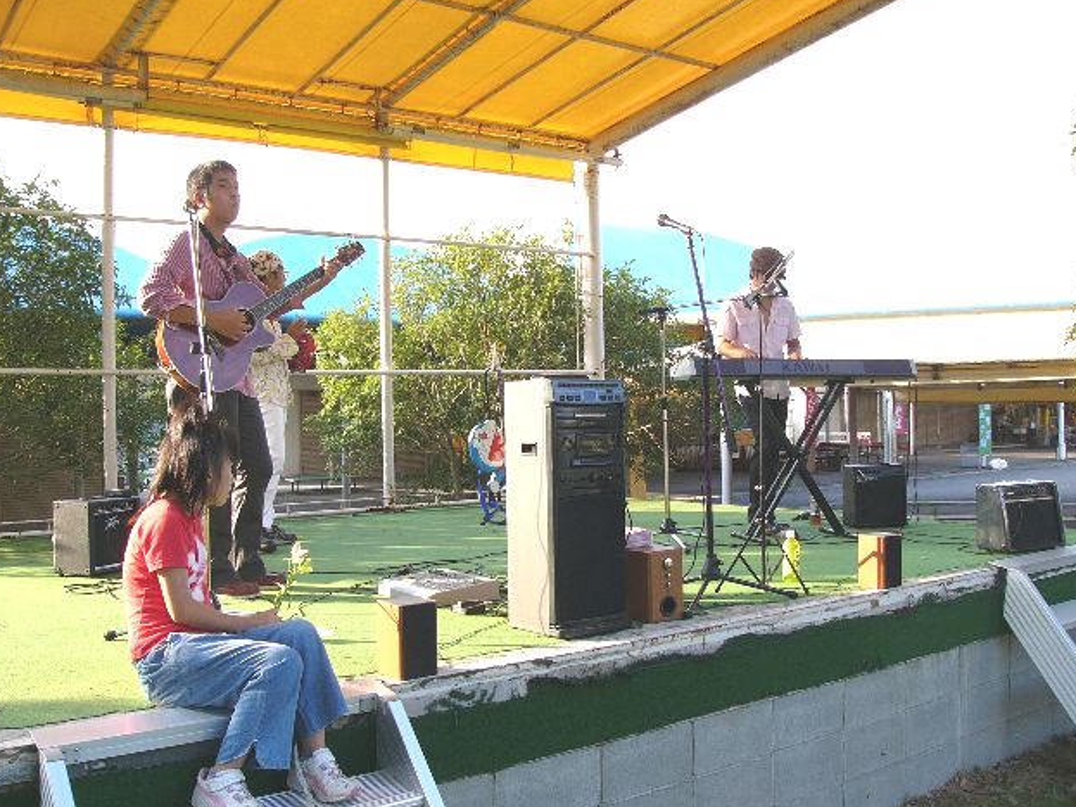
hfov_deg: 50.1
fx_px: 1150
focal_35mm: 37
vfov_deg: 38.7
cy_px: 397
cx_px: 532
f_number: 3.7
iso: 50
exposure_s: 1/100
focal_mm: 6
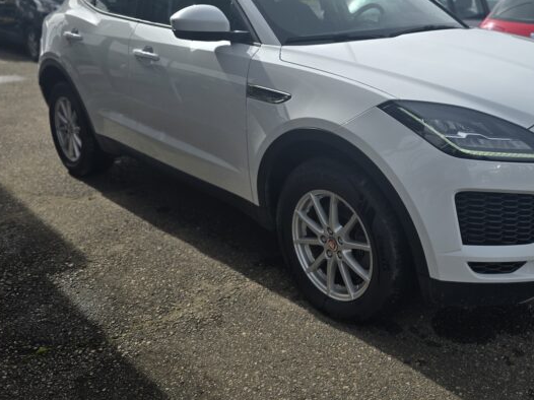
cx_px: 363
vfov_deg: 40.2
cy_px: 138
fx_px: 540
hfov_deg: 51.5
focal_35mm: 35
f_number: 1.7
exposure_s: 1/832
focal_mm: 6.3
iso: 12
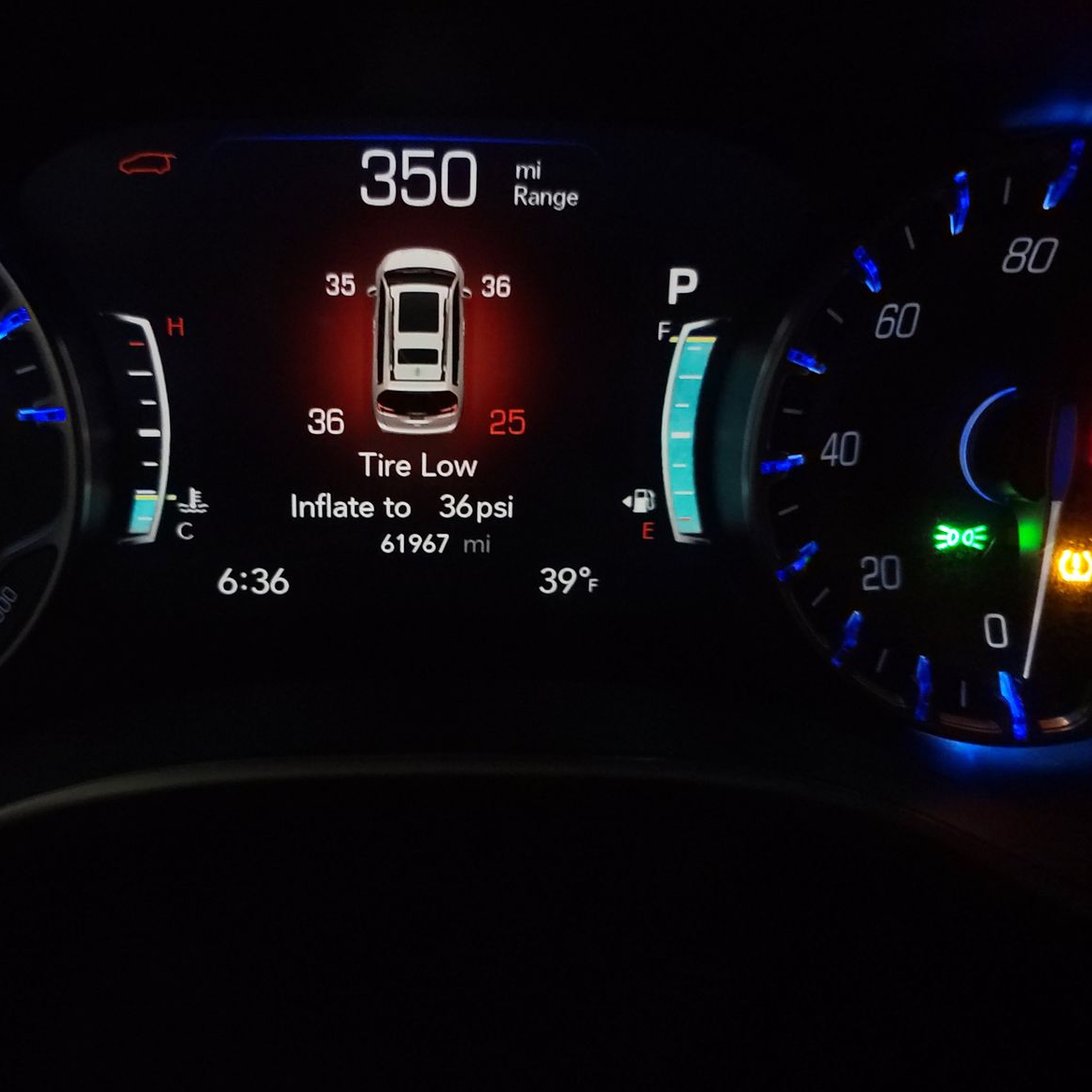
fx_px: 1035
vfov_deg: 55.6
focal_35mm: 29
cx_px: 435
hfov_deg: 55.2
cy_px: 546
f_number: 1.8
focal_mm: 6.7
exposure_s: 1/4
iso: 2625
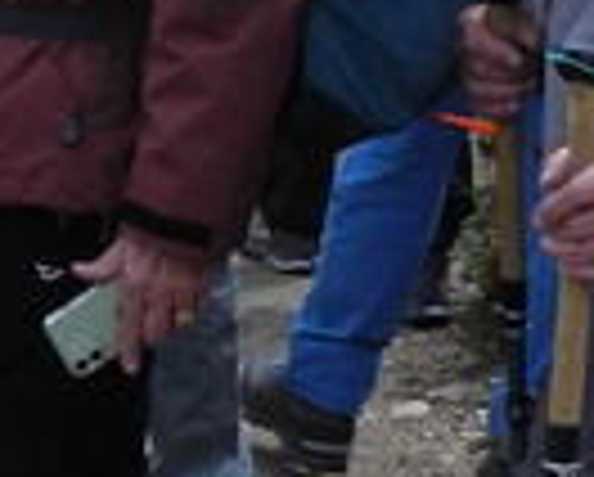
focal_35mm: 276
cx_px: -889
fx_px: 4859
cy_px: -68
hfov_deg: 6.6
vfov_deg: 5.6
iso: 100
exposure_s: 1/1000
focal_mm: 7.4
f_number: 4
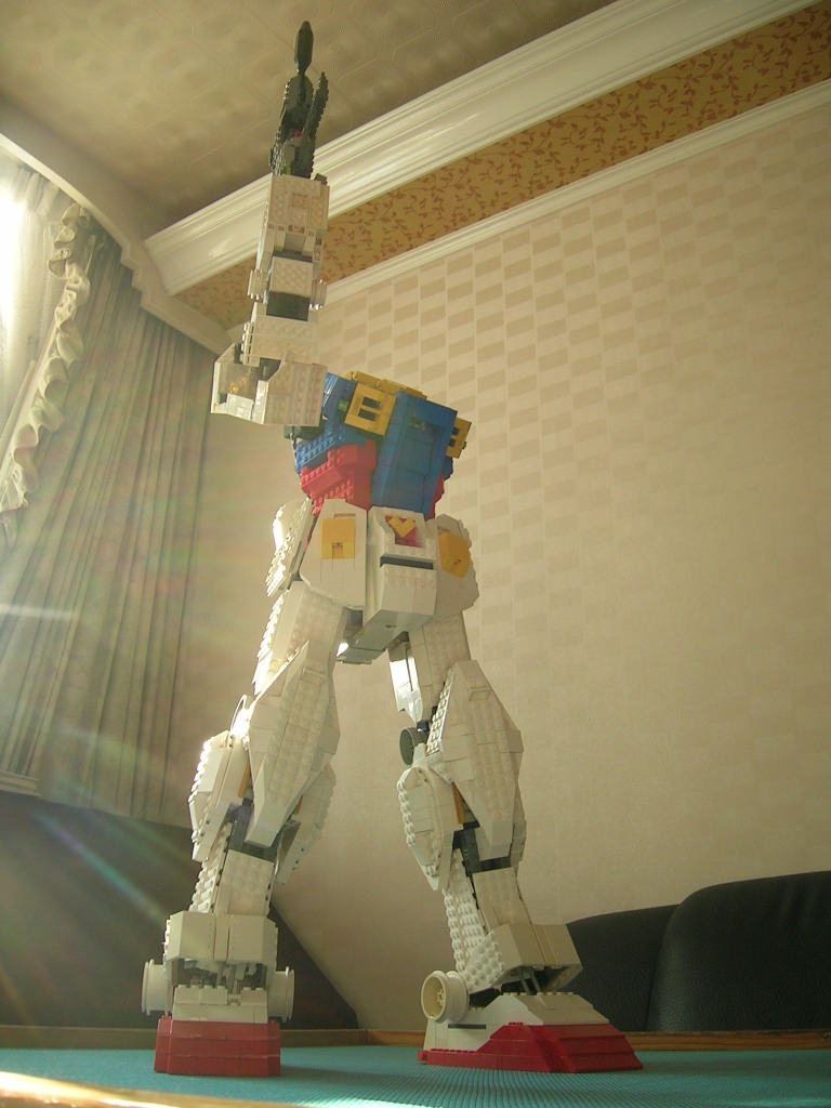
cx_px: 416
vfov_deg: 52.6
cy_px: 554
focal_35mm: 35
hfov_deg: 40.7
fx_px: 1120
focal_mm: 5.4
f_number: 2.8
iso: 50
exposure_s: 1/21.8
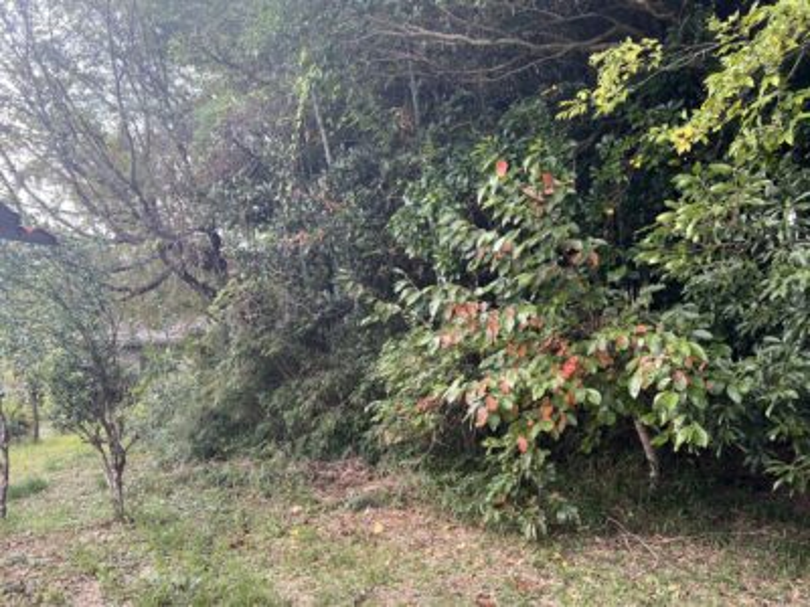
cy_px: 304
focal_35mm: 26
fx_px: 608
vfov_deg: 53.1
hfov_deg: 67.3
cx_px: 405
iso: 40
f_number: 1.5
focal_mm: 5.7
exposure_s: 1/151
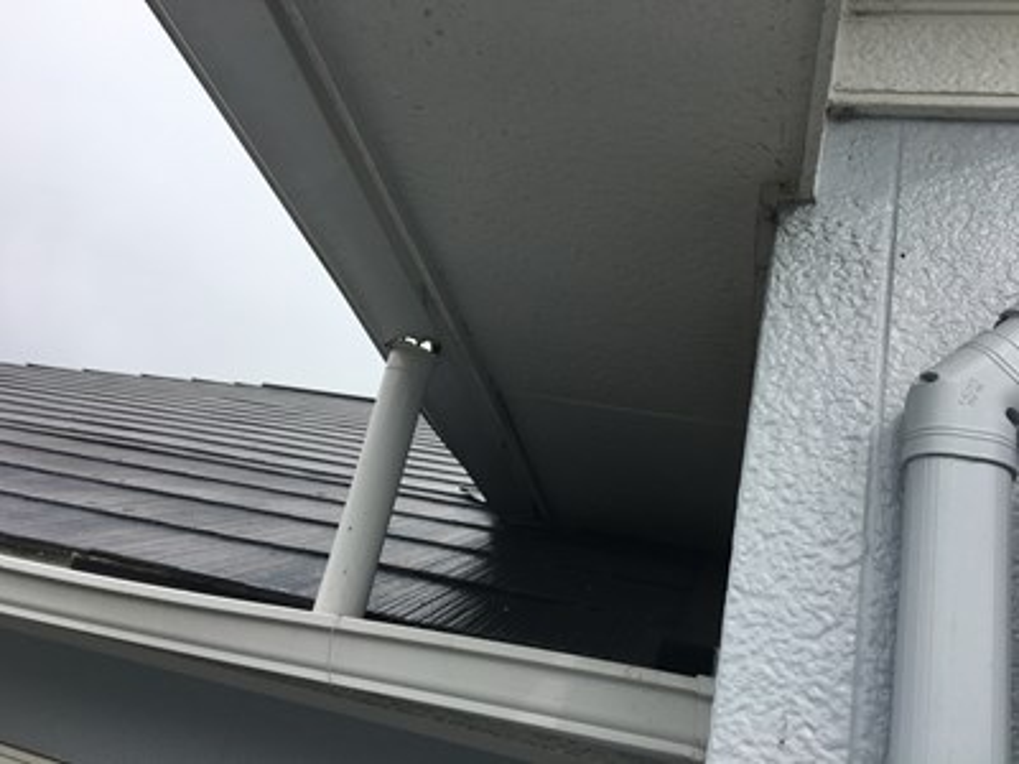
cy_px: 382
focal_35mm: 29
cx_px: 510
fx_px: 854
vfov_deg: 48.2
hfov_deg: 61.7
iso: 25
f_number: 2.2
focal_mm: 4.15
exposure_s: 1/1261
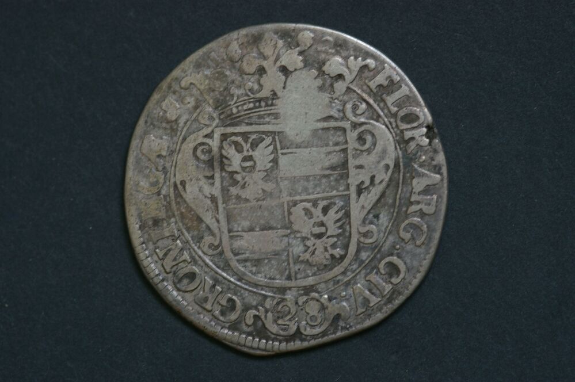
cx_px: 288
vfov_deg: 8.7
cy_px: 191
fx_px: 2513
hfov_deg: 13.1
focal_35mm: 158
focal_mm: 105
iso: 200
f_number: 4
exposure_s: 1/20
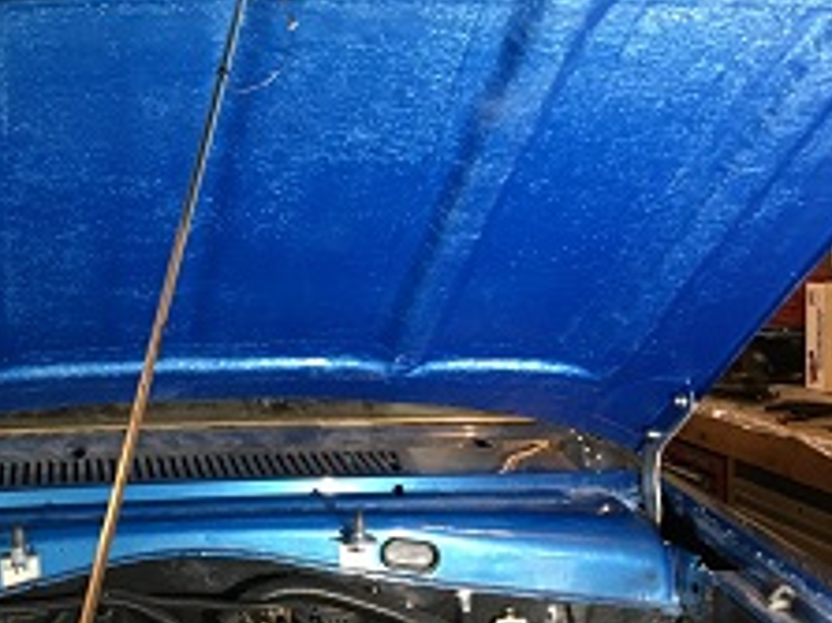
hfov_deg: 35.9
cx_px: 190
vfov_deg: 28.0
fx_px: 1249
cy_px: 291
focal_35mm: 52
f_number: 2.2
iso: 125
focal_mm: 4.15
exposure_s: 1/30
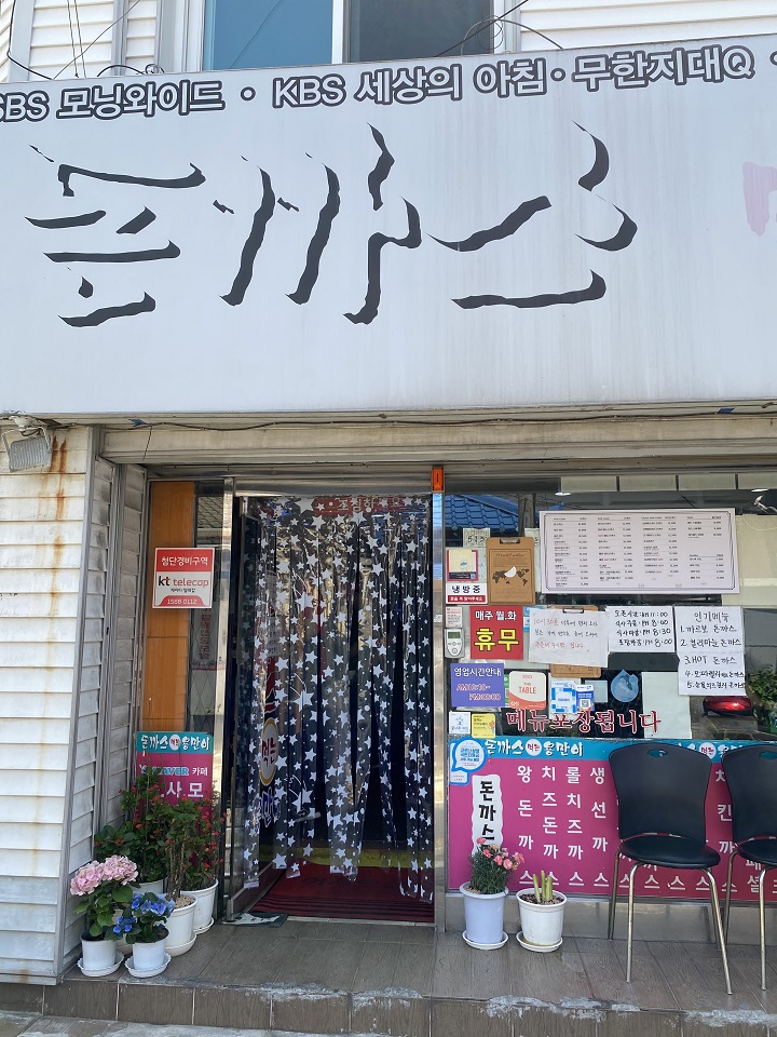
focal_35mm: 26
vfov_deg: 67.3
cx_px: 388
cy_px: 518
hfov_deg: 53.1
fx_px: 778
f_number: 1.8
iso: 32
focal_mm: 4.25
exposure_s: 1/767
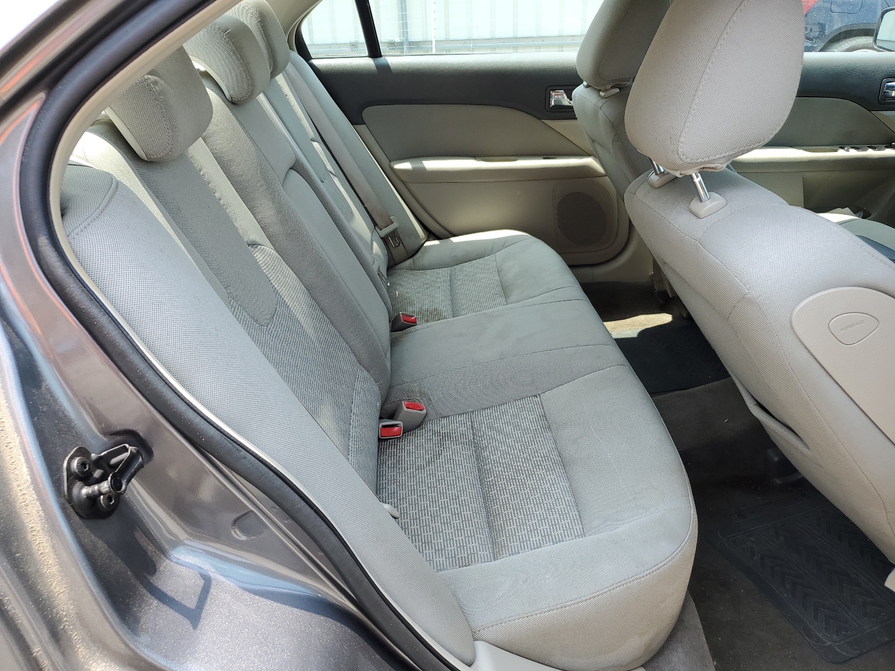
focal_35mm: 26
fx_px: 672
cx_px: 448
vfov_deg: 53.1
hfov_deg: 67.3
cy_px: 336
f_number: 1.5
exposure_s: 1/385
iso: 50
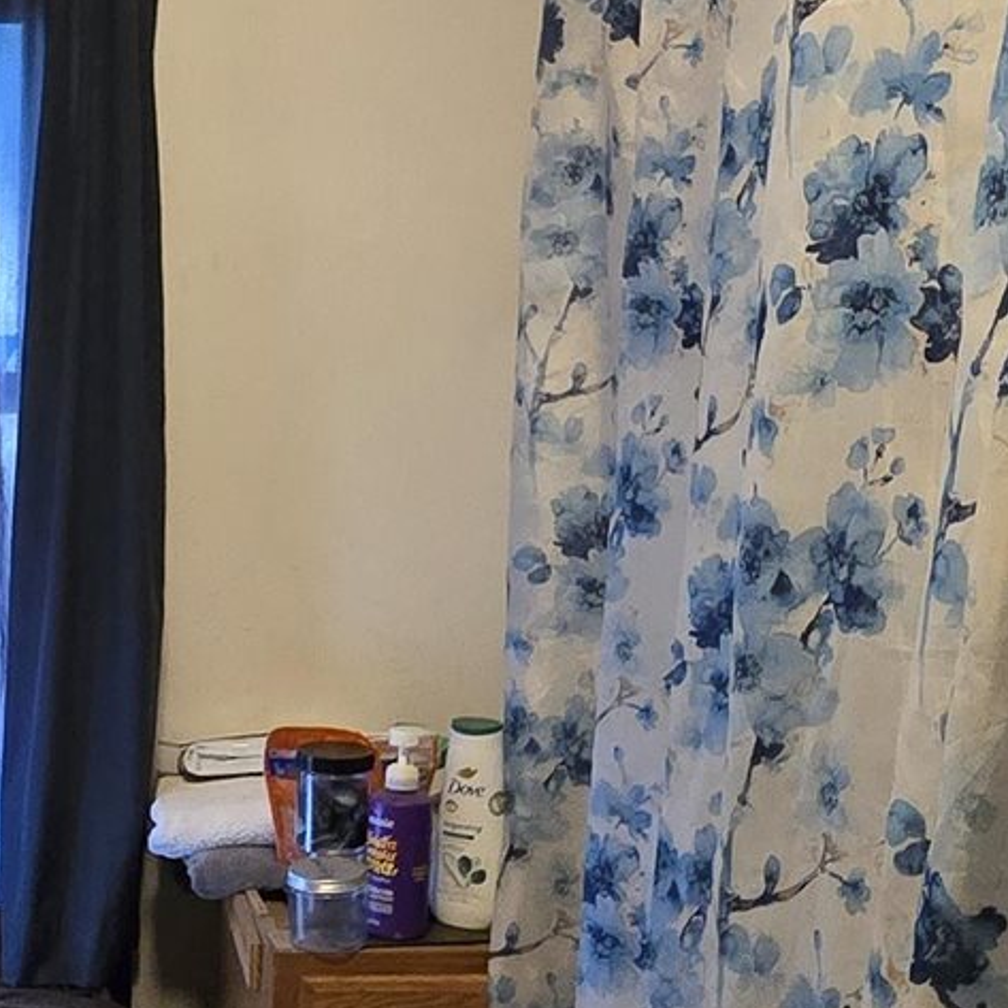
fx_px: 1845
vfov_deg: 30.2
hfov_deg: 29.0
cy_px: 714
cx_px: 55
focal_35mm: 56
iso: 1000
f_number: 2.2
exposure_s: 1/60
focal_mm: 2.2
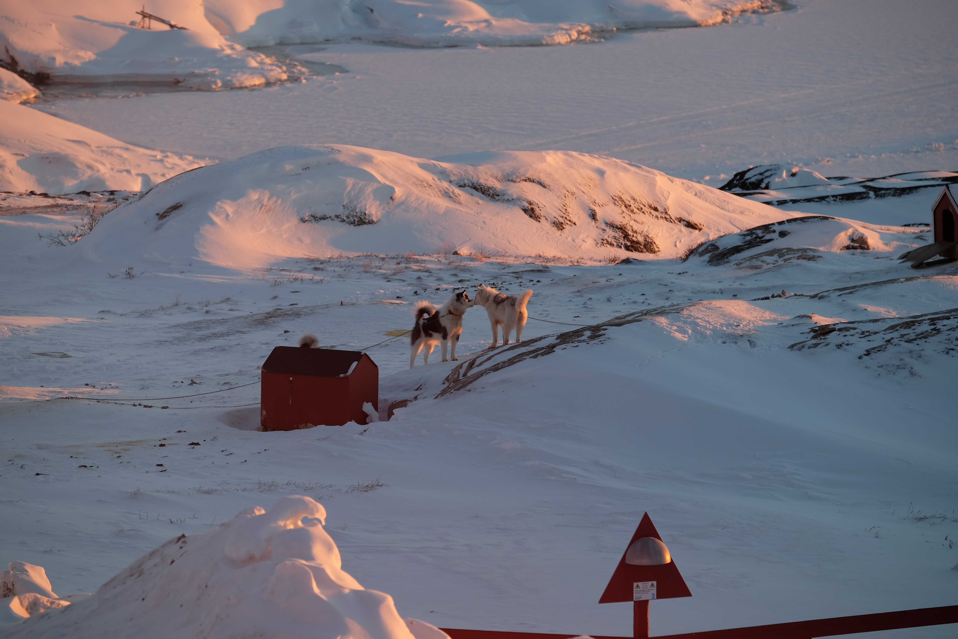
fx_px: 5588
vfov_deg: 6.5
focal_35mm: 210
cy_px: 320
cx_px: 479
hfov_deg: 9.8
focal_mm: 140
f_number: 5
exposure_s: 1/140
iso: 200
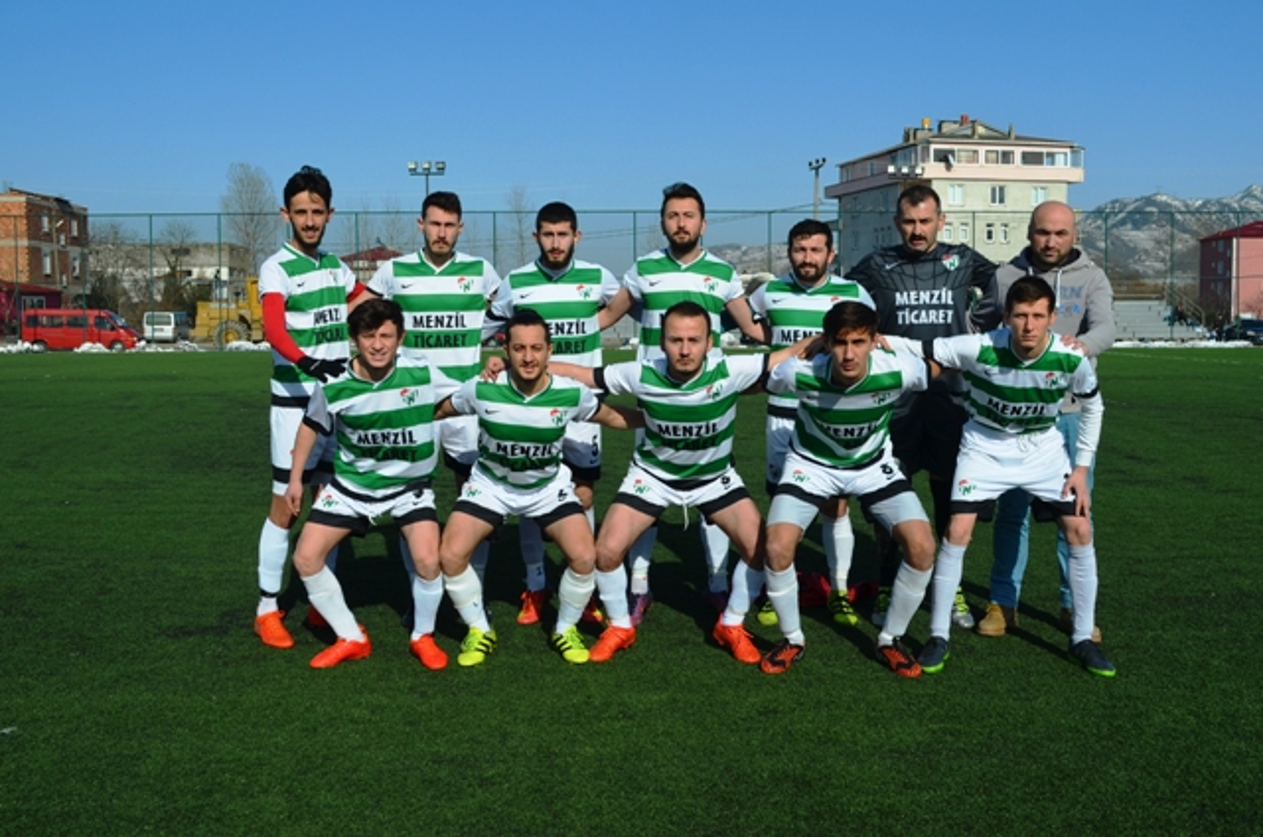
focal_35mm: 39
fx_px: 1366
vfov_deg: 34.1
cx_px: 632
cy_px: 418
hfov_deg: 49.6
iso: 100
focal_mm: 26
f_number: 9
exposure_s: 1/320
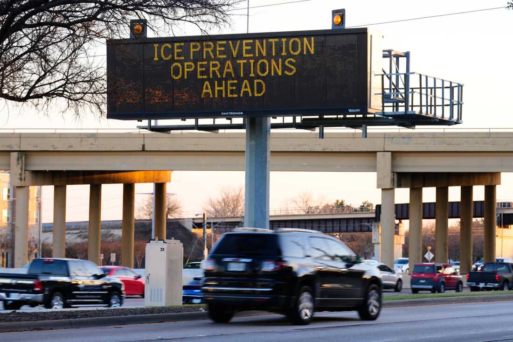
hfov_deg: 15.8
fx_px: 1852
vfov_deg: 10.5
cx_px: 256
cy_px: 171
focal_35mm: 130
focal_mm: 130
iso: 320
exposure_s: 1/100
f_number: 7.1
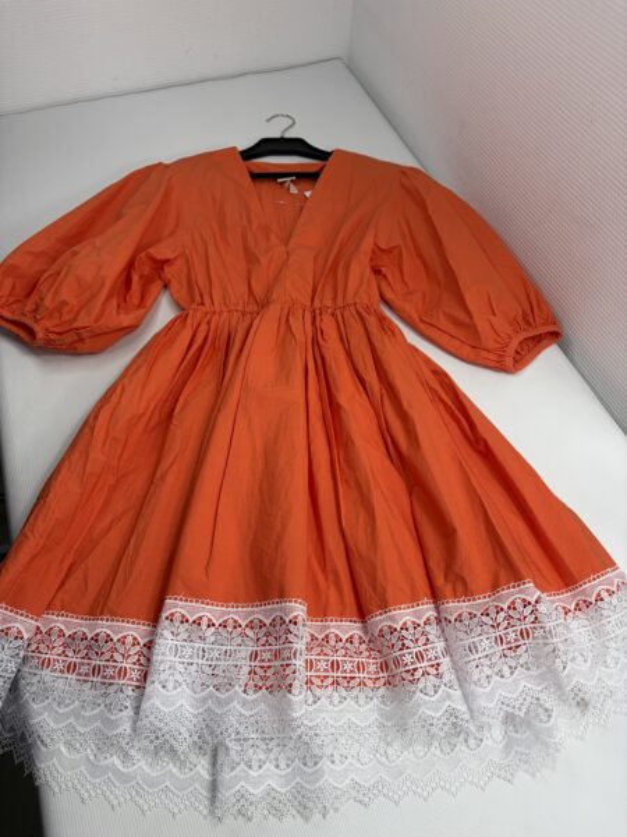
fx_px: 628
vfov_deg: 67.3
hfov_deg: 53.1
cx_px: 314
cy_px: 418
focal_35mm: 26
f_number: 1.6
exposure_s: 1/357
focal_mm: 5.96
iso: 50
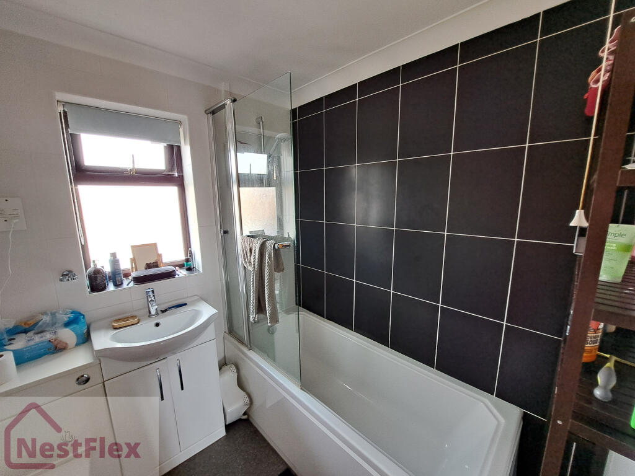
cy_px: 238
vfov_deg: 89.9
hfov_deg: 106.2
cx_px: 318
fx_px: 238
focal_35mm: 13
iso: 100
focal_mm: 1.74
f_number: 2.2
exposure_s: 1/50
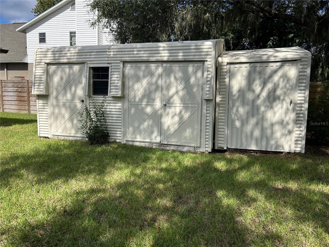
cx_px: 164
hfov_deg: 67.3
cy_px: 124
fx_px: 247
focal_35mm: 26
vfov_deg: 53.1
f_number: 1.5
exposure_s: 1/3356
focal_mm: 5.7
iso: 50
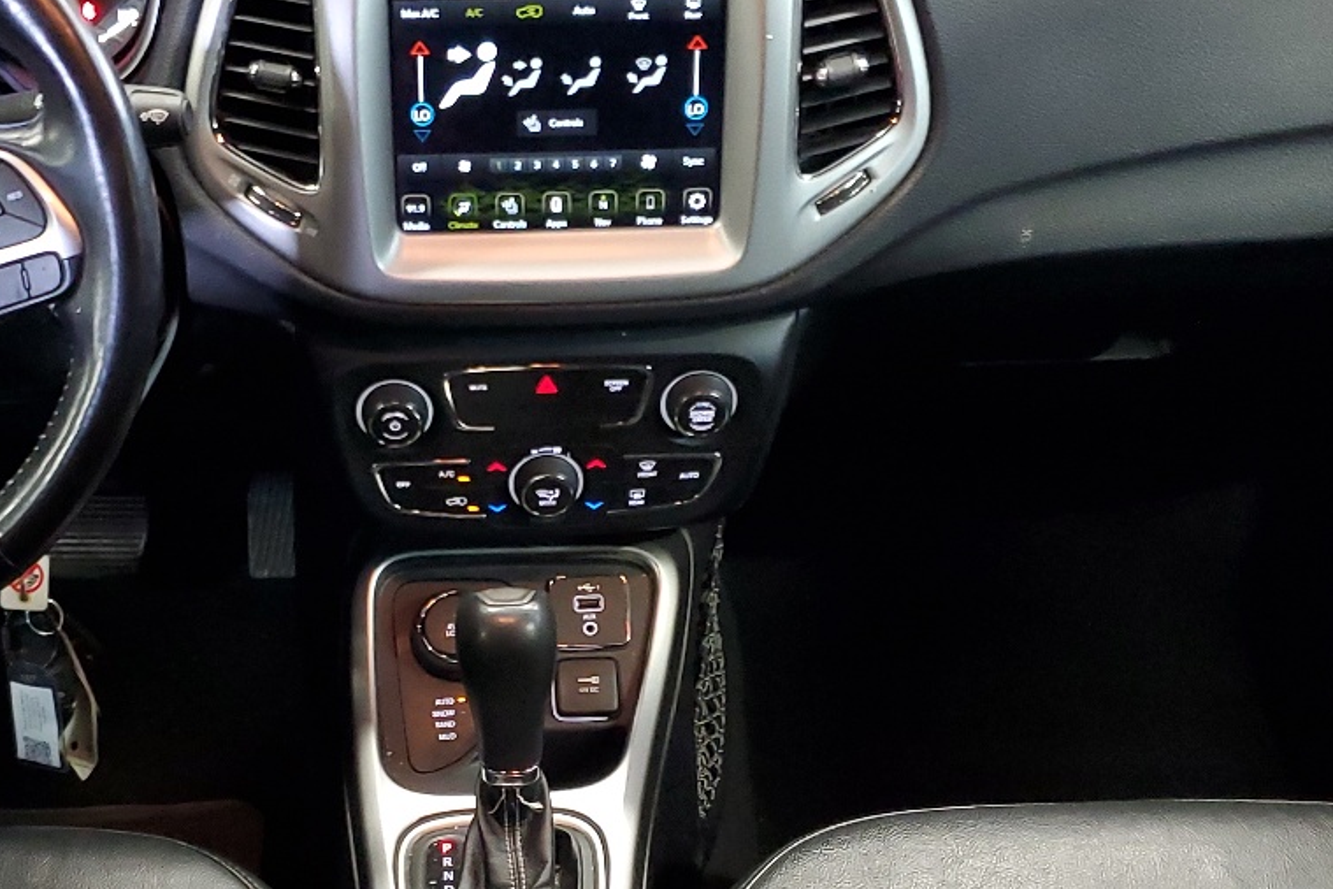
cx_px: 529
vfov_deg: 23.4
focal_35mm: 57
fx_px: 2110
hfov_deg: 34.9
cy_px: 738
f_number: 1.5
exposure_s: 1/15
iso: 300
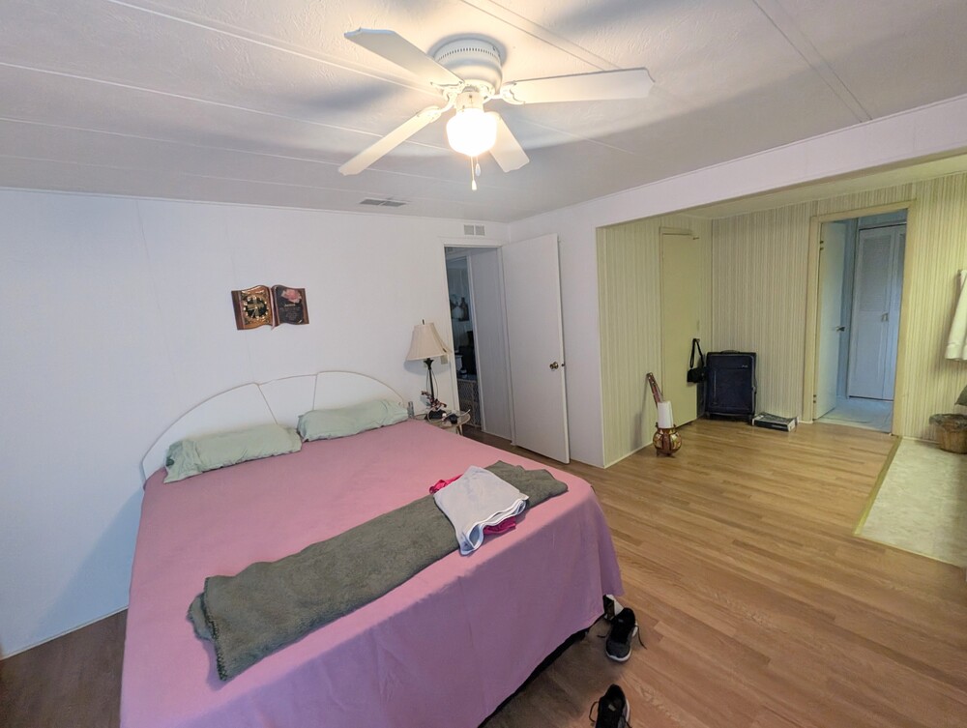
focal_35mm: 13
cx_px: 484
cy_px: 364
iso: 250
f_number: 2.2
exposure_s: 1/60
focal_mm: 1.95
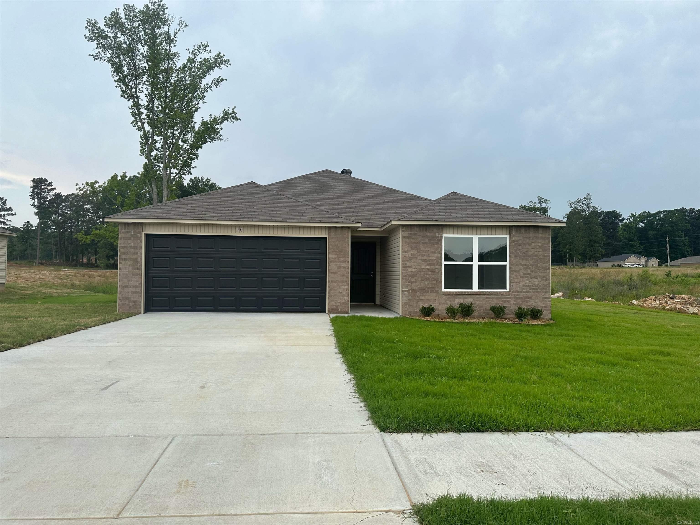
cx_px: 350
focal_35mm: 24
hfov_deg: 71.6
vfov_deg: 56.8
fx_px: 485
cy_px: 262
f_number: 1.78
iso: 80
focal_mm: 6.86
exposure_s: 1/1916
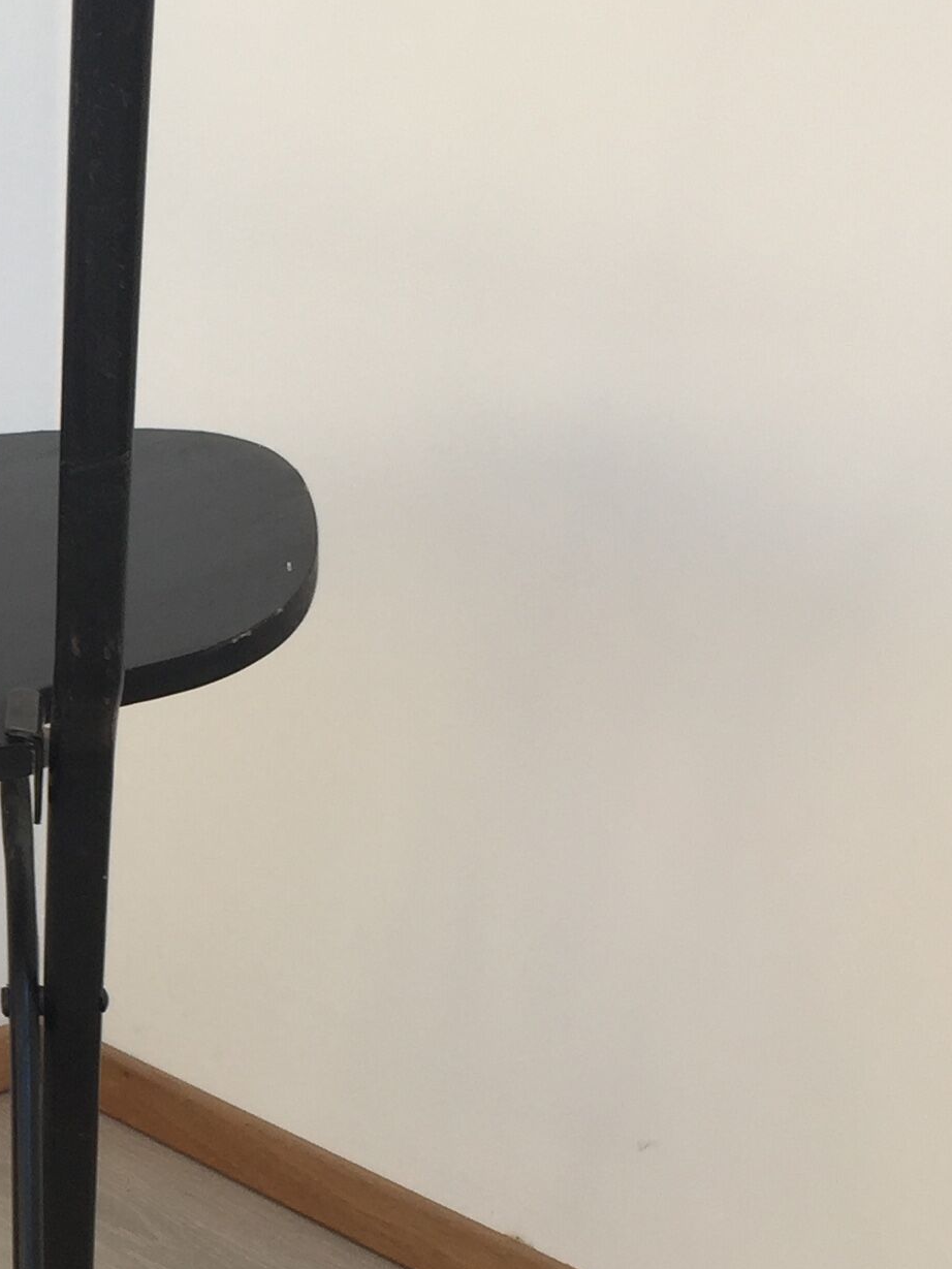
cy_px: 784
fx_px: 2823
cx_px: -271
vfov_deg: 25.3
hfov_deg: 17.9
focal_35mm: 77
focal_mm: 4.15
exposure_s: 1/194
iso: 32
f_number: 2.2
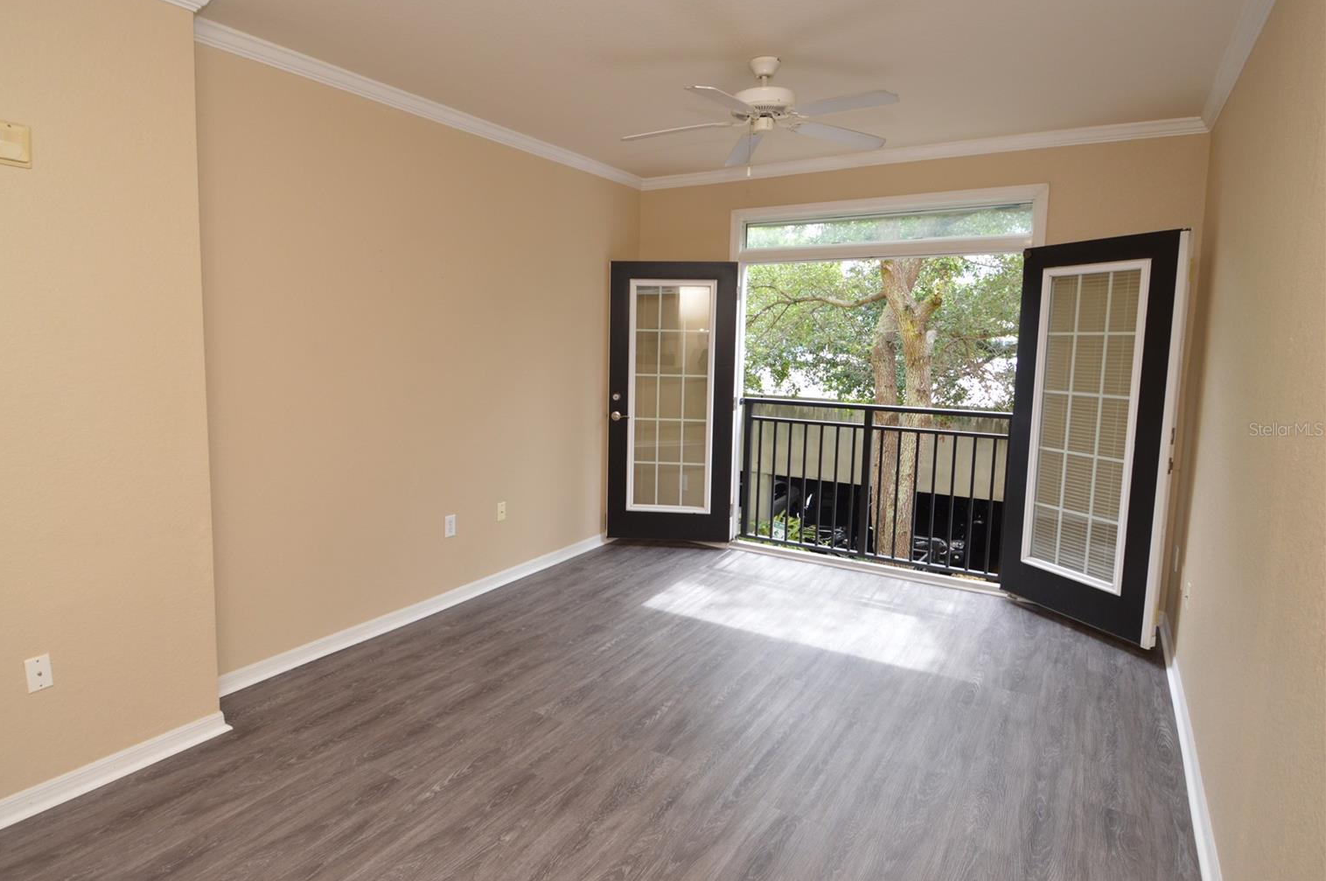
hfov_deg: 86.9
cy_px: 429
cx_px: 627
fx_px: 699
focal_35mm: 19
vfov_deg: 64.4
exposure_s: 1/100
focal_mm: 12
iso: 400
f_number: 5
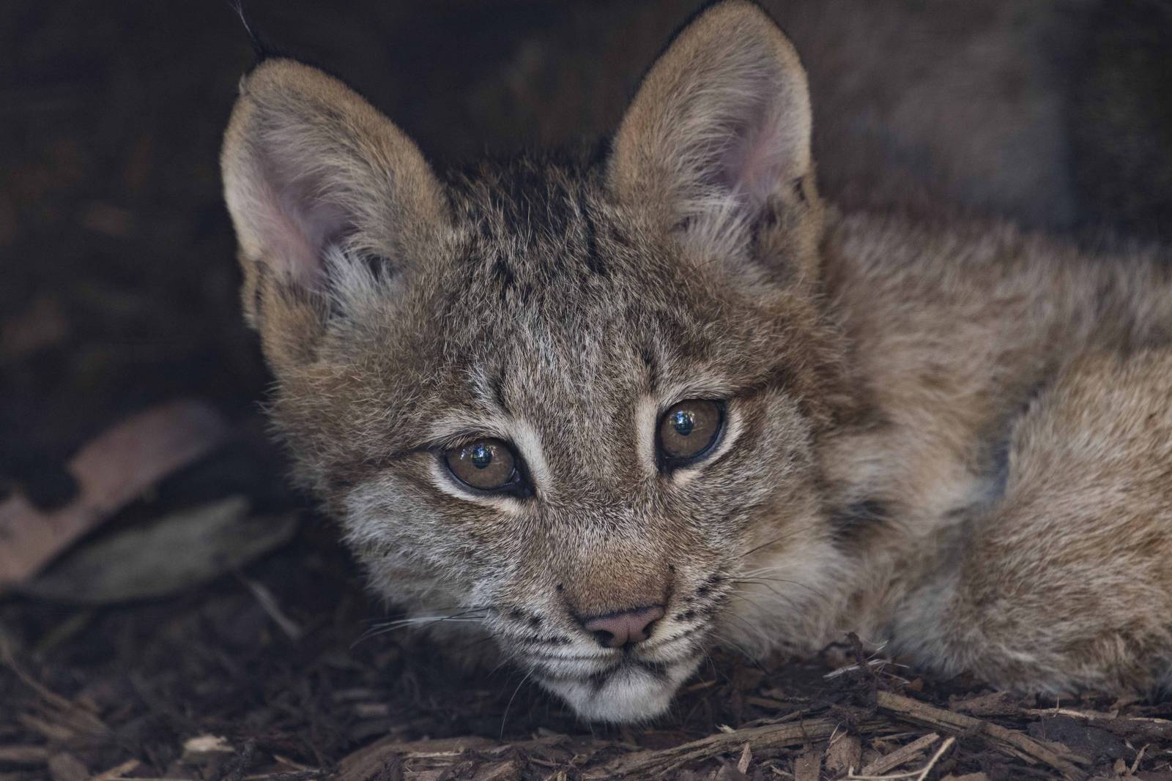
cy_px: 390
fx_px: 24417
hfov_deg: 2.7
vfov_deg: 1.8
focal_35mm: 750
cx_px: 586
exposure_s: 1/40
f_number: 5.6
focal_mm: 500
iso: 1250
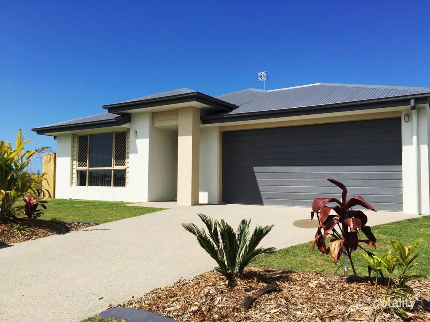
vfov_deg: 48.2
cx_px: 215
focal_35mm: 29
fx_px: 360
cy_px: 161
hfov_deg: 61.7
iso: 32
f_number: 2.2
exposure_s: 1/3300
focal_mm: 4.15
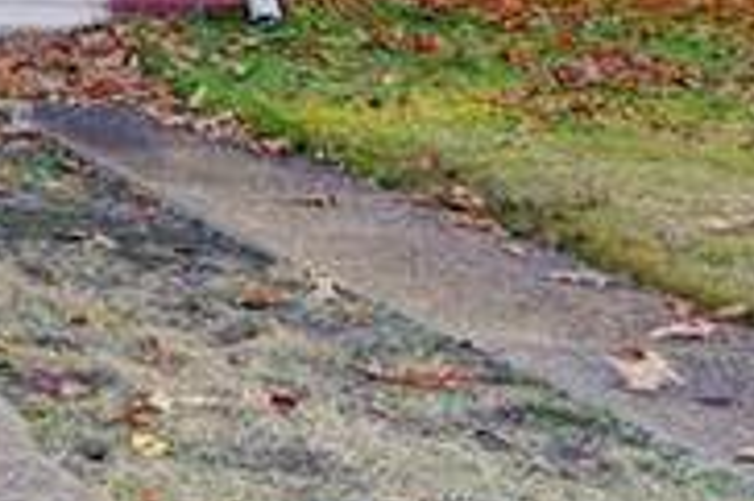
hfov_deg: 13.9
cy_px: -153
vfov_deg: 14.5
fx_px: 1883
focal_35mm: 90
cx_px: -1152
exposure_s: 1/80
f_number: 9
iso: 100
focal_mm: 16
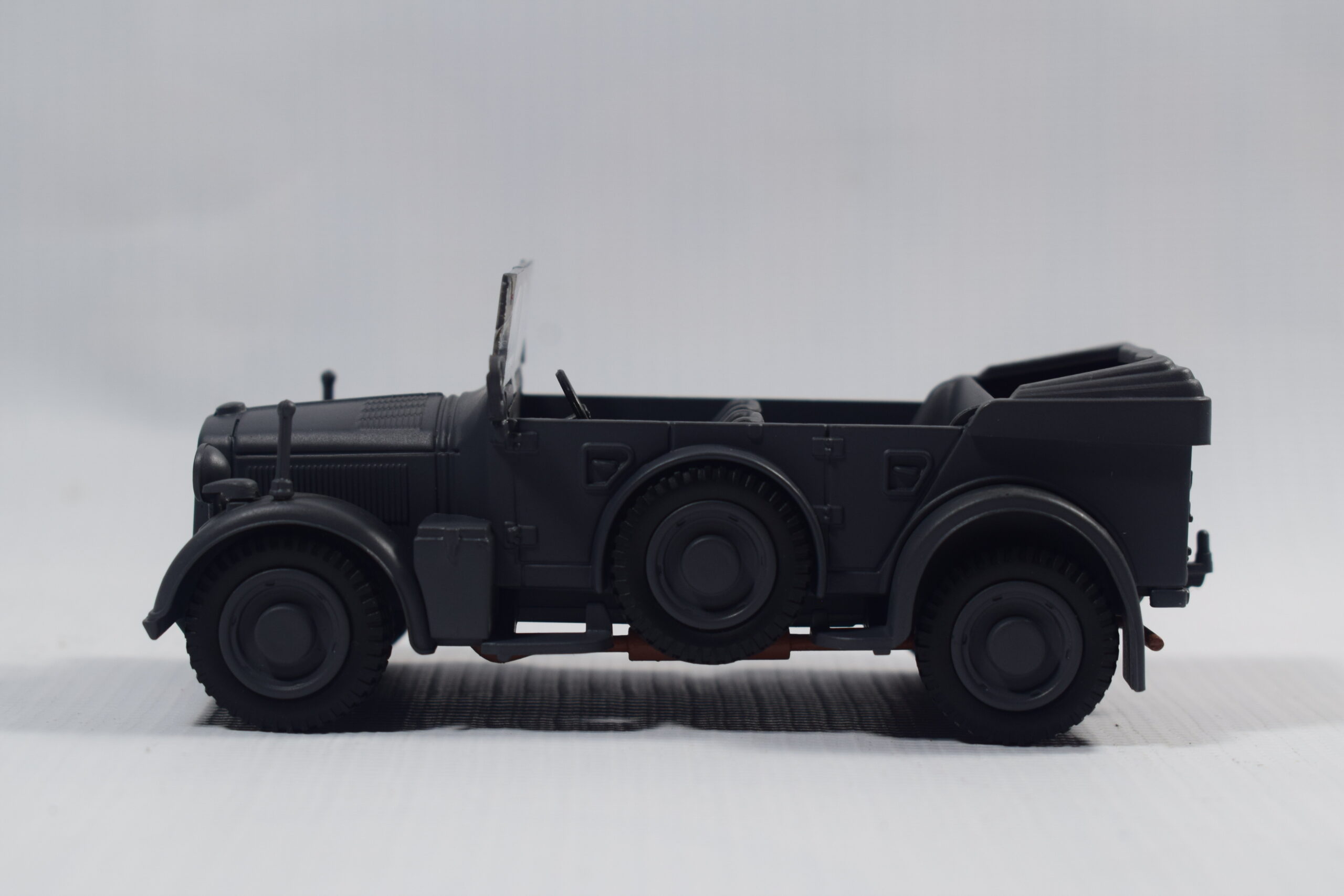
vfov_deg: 17.5
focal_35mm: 78
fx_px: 2912
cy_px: 448
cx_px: 672
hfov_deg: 26.0
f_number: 8
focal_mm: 52
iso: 400
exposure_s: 1/50
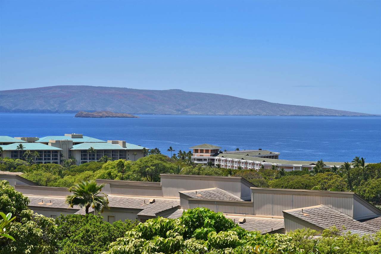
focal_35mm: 86
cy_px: 127
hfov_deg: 23.6
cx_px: 190
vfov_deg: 15.9
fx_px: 910
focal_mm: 86
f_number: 13
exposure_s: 1/200
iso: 100
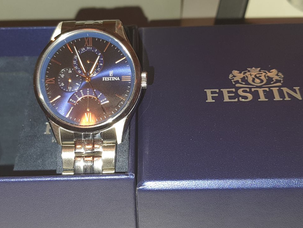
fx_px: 236
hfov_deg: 65.3
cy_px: 113
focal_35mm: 27
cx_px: 150
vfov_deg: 51.3
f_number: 1.7
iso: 50
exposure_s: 1/50
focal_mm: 4.32
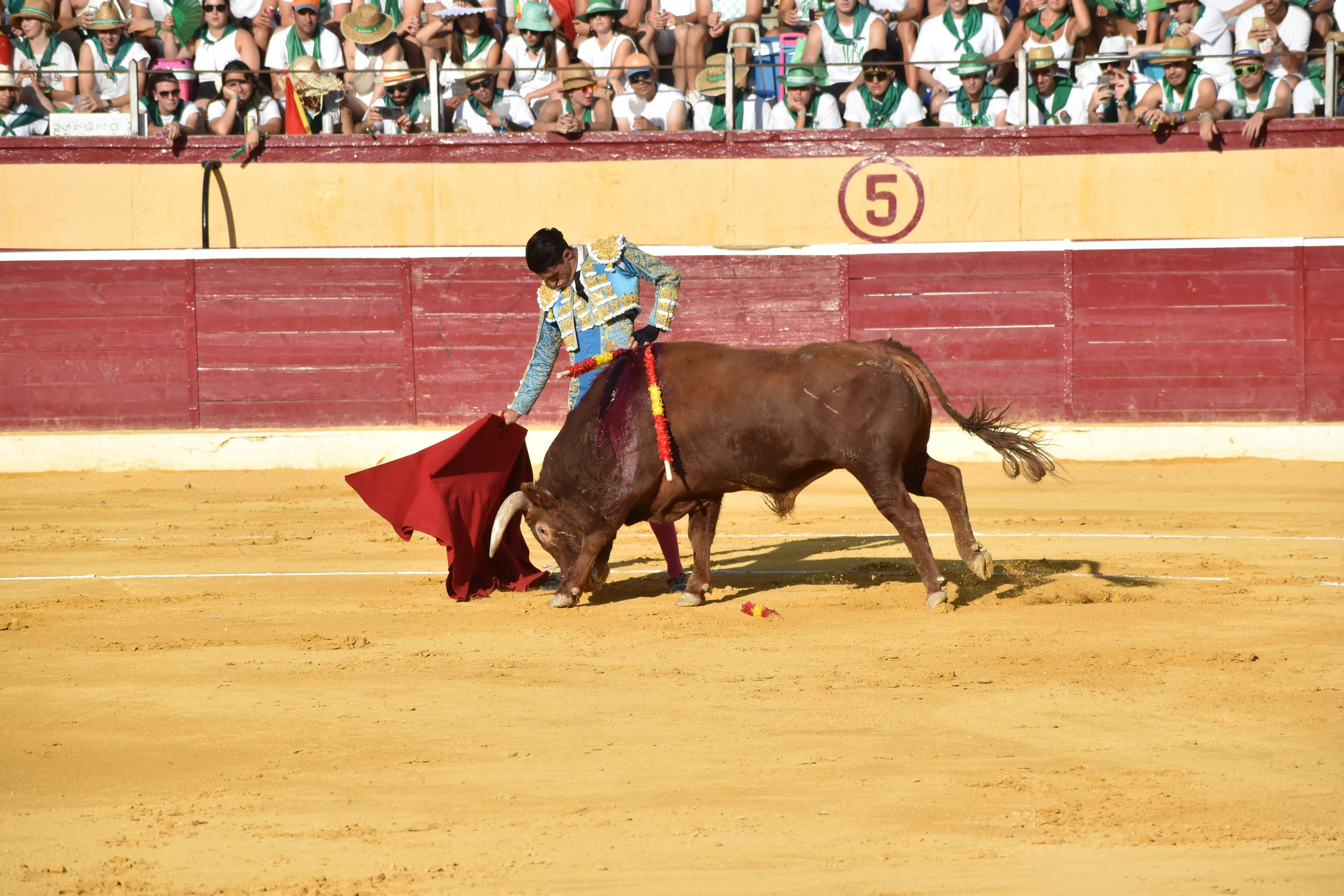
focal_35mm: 202
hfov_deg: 10.2
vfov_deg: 6.8
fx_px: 7559
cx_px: 672
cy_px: 448
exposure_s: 1/3200
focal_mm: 135
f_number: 7.1
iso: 800
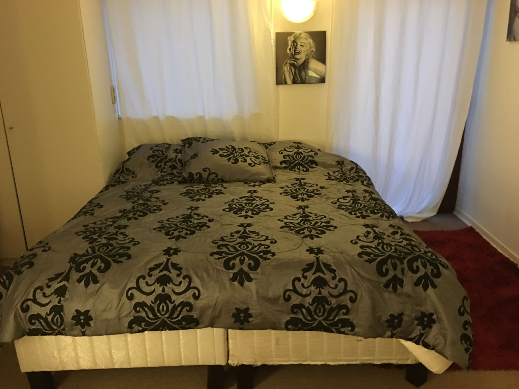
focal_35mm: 29
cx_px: 260
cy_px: 194
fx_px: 435
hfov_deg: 61.7
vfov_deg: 48.2
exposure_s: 1/4
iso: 125
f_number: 2.2
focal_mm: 4.15
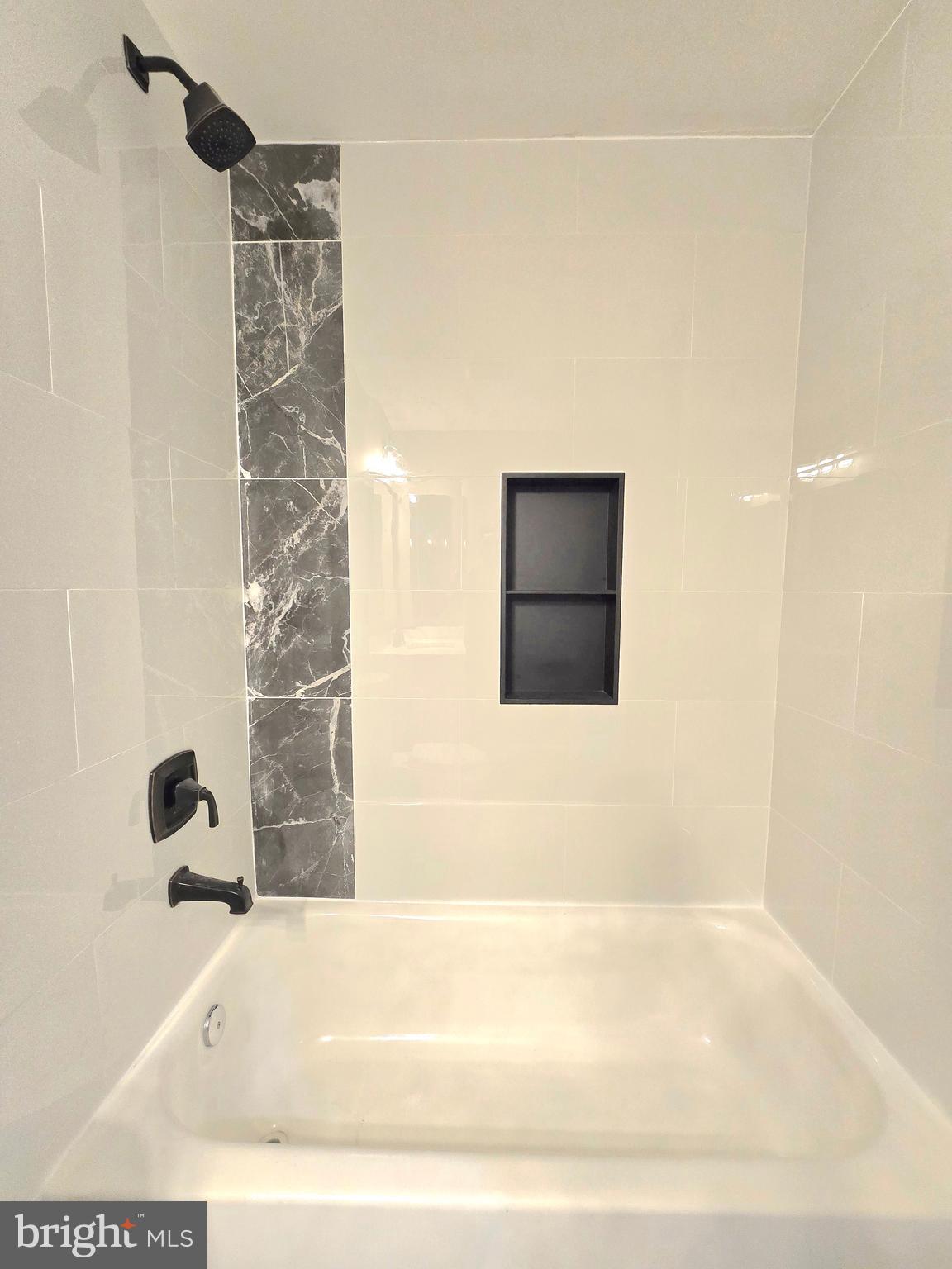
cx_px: 476
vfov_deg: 106.2
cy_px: 634
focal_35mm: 13
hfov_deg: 89.9
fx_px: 477
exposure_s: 1/60.2
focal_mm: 2.2
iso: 250
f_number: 2.2
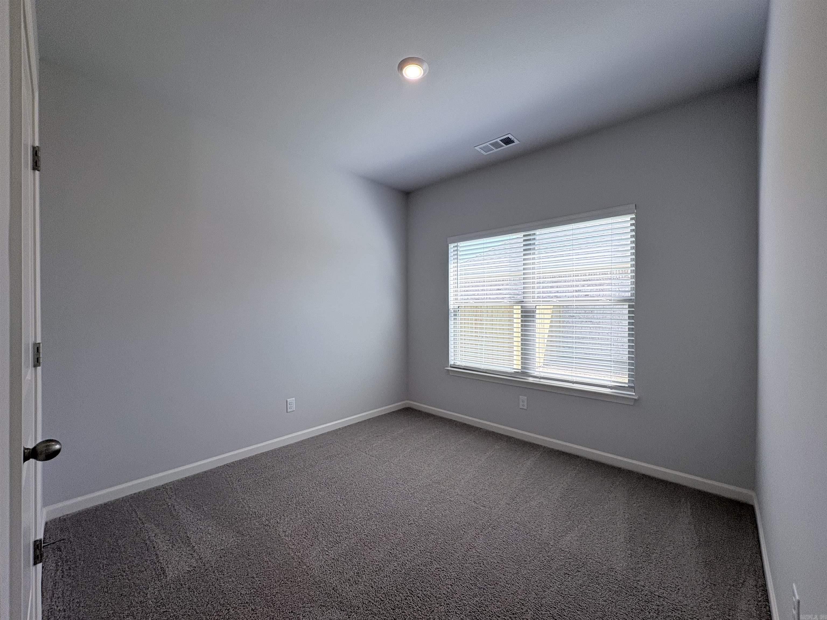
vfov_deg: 85.7
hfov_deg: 102.1
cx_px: 414
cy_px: 310
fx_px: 334
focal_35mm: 14
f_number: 2.2
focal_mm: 2.22
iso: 40
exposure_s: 1/227
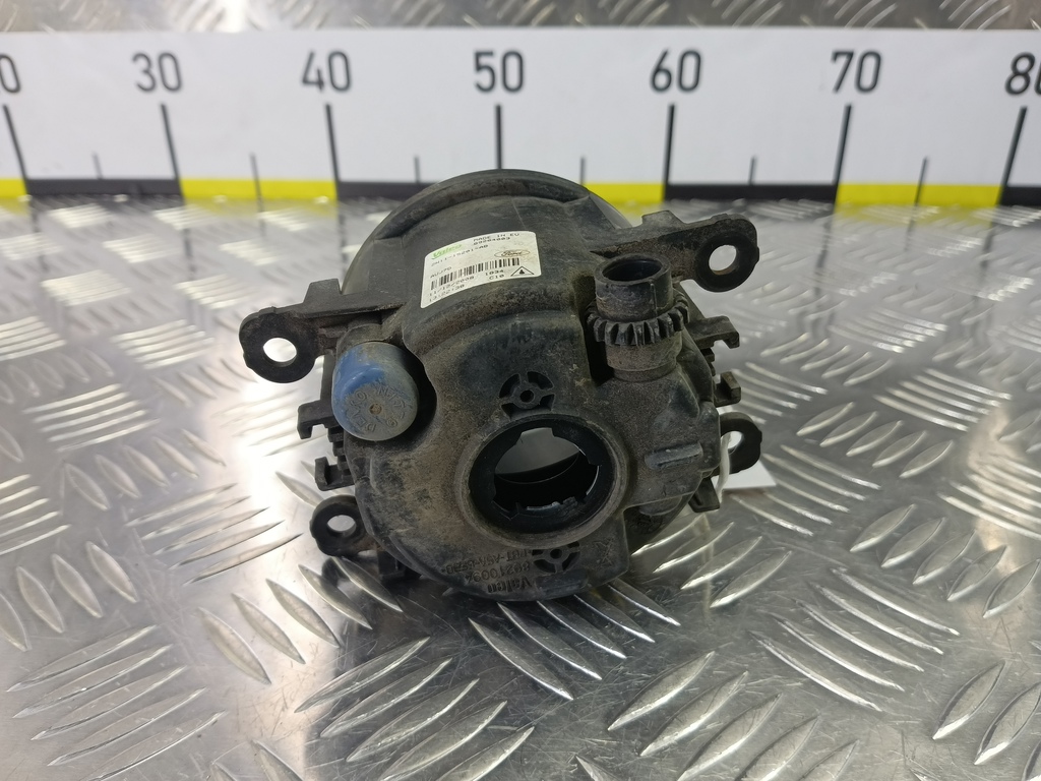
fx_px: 692
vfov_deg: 58.9
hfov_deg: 73.9
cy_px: 390
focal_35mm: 23
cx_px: 520
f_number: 1.6
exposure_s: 1/50
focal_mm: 4.11
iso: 134
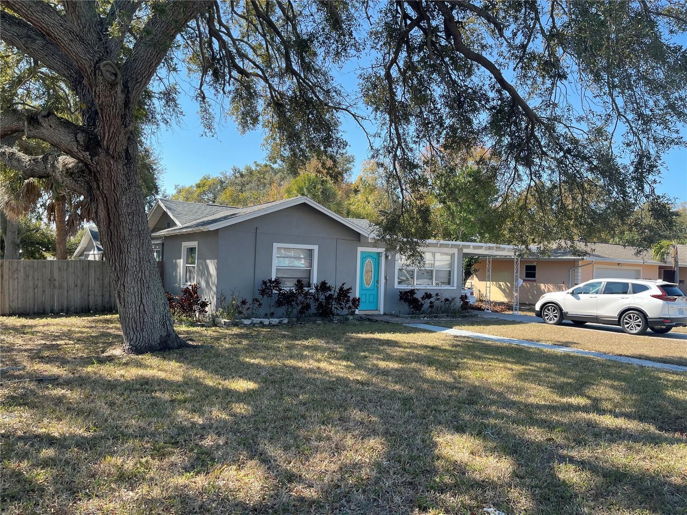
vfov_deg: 54.9
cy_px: 258
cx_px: 344
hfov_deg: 69.4
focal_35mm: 25
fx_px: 496
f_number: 1.6
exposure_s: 1/1212
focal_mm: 5.1
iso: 32
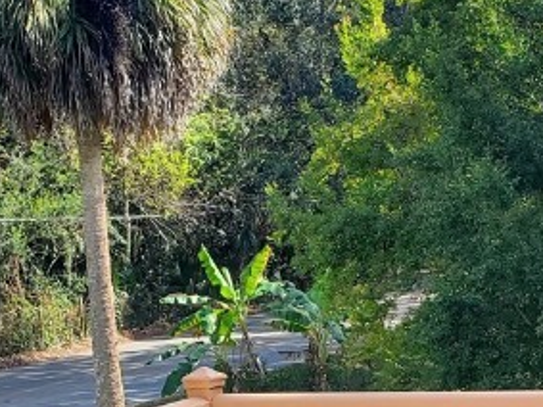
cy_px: 397
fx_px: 1474
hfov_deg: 20.9
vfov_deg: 15.5
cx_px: 228
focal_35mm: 94
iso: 50
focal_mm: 4.3
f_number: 2.4
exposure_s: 1/511
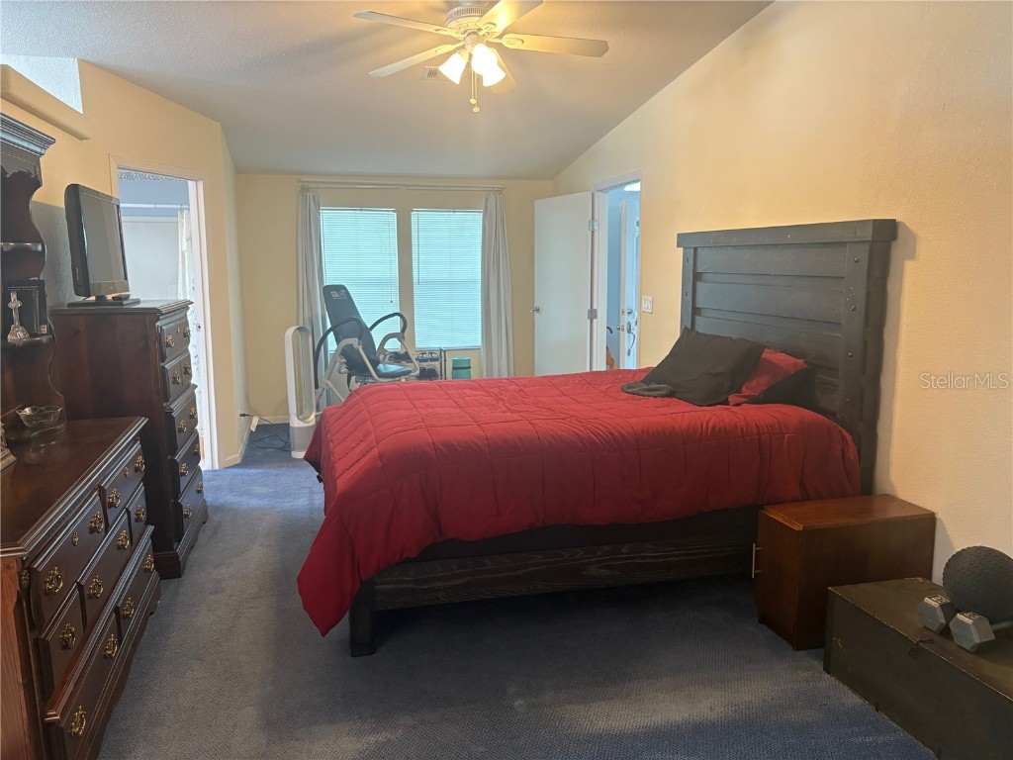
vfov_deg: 53.1
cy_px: 380
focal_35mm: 26
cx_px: 506
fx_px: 761
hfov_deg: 67.3
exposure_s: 1/60
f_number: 1.6
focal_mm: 5.96
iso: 200
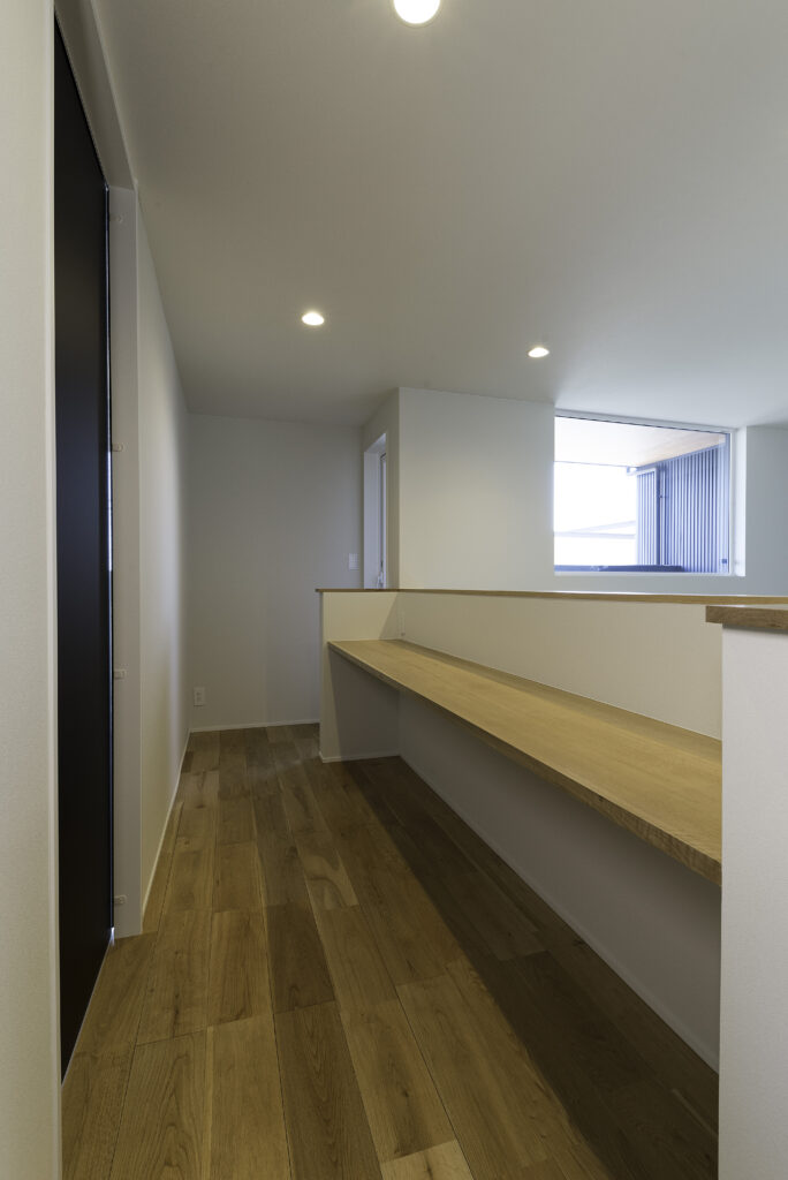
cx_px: 394
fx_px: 557
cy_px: 590
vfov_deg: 93.2
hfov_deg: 70.5
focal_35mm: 17
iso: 400
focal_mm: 17
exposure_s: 1/8
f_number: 11
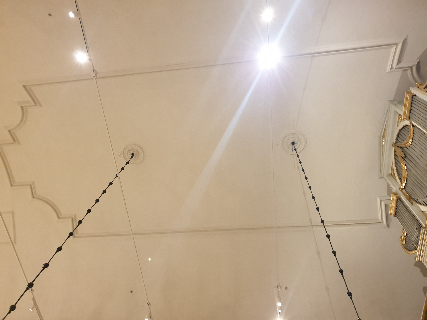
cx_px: 214
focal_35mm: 26
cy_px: 160
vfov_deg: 53.1
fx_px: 321
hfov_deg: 67.3
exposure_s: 1/29
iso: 250
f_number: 1.5
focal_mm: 4.3
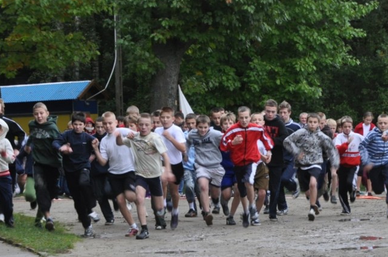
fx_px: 1105
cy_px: 148
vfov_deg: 13.3
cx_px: 209
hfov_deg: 19.9
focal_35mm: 103
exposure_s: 1/80
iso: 1000
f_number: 9
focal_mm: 55
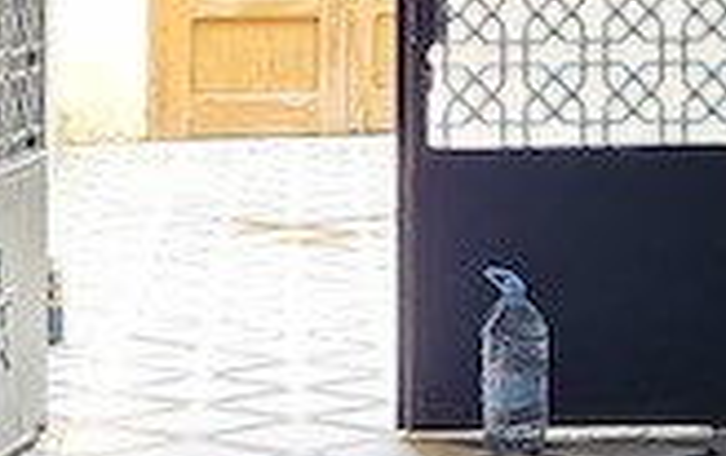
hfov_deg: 11.0
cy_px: -221
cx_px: 491
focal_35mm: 190
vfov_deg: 6.8
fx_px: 3764
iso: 320
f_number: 1.8
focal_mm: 5.4
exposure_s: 1/100
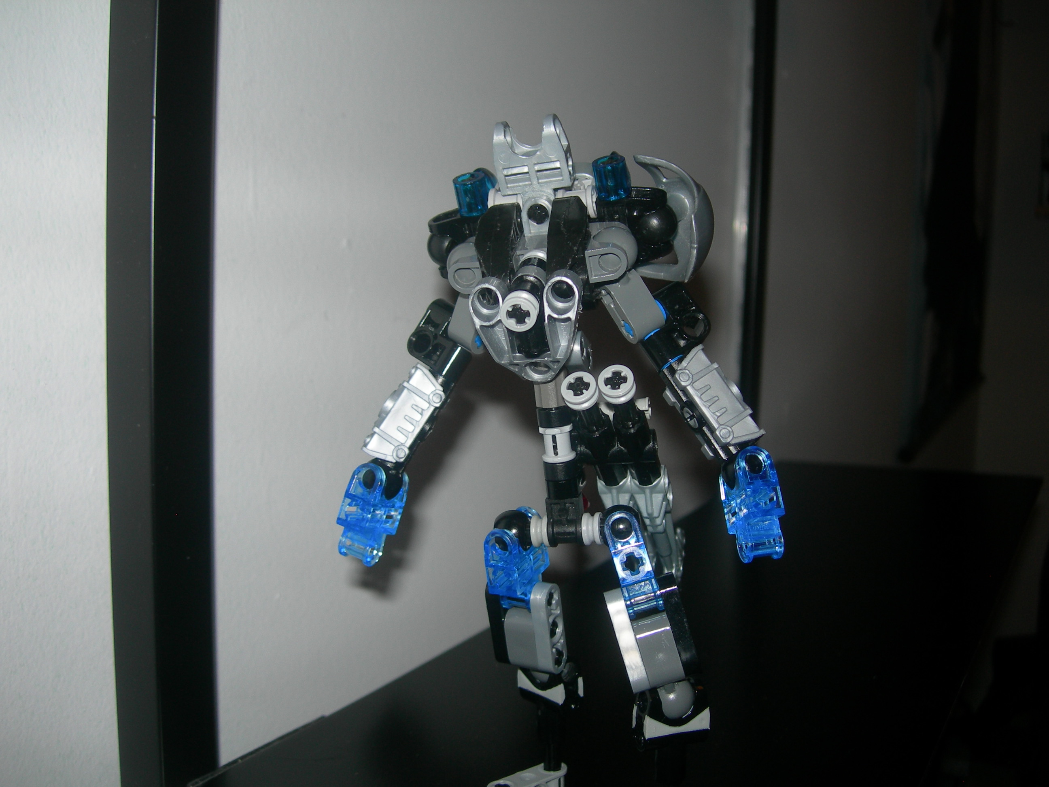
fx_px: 1152
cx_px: 524
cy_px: 394
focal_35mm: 38
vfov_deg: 37.7
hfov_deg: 49.0
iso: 50
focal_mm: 7.8
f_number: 2.8
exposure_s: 1/60.1
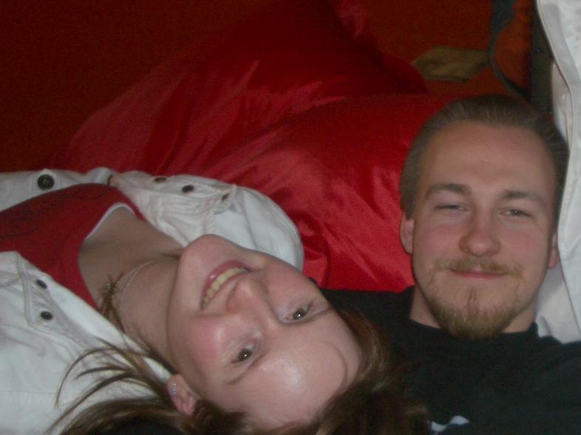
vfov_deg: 25.6
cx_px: 390
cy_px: 272
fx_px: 956
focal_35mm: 57
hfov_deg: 33.5
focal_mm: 5.8
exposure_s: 1/60
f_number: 2.6
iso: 100
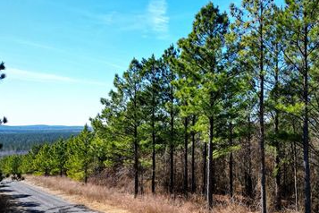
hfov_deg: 53.6
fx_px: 310
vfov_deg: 37.8
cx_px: 207
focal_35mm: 35
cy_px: 116
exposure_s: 1/1600
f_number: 1.7
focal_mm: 6.72
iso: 130
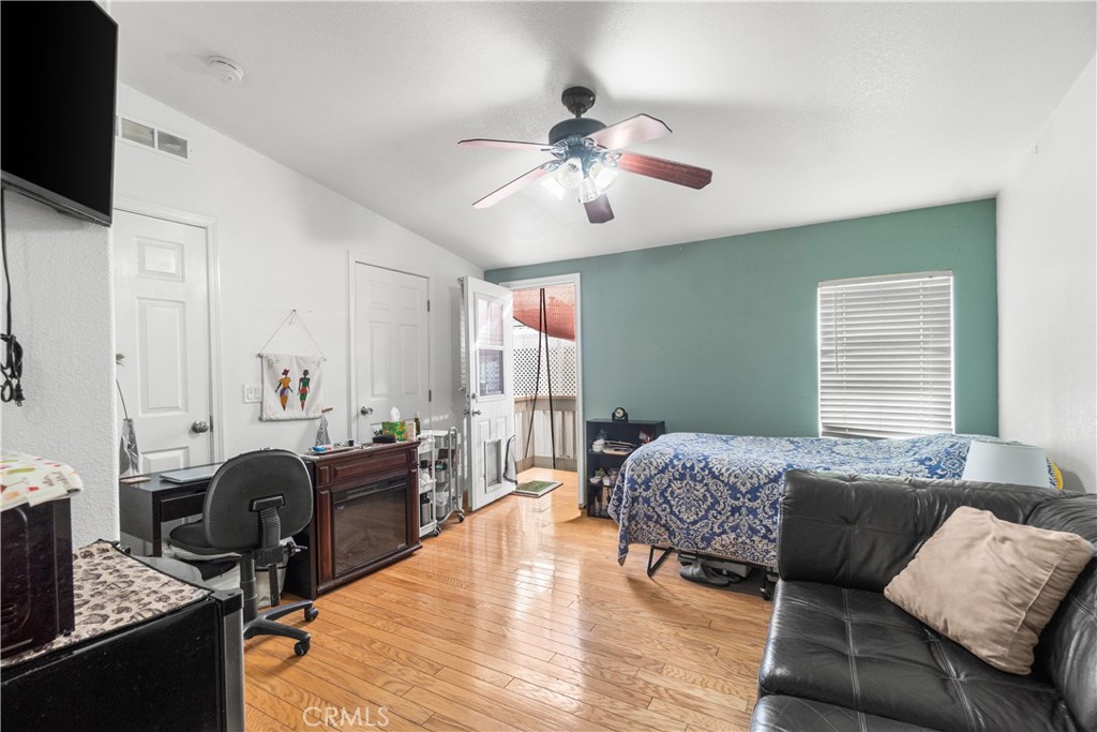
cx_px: 548
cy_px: 366
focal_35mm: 15
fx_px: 457
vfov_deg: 77.3
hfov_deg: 100.4
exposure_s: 1/5
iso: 320
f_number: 7.1
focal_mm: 10
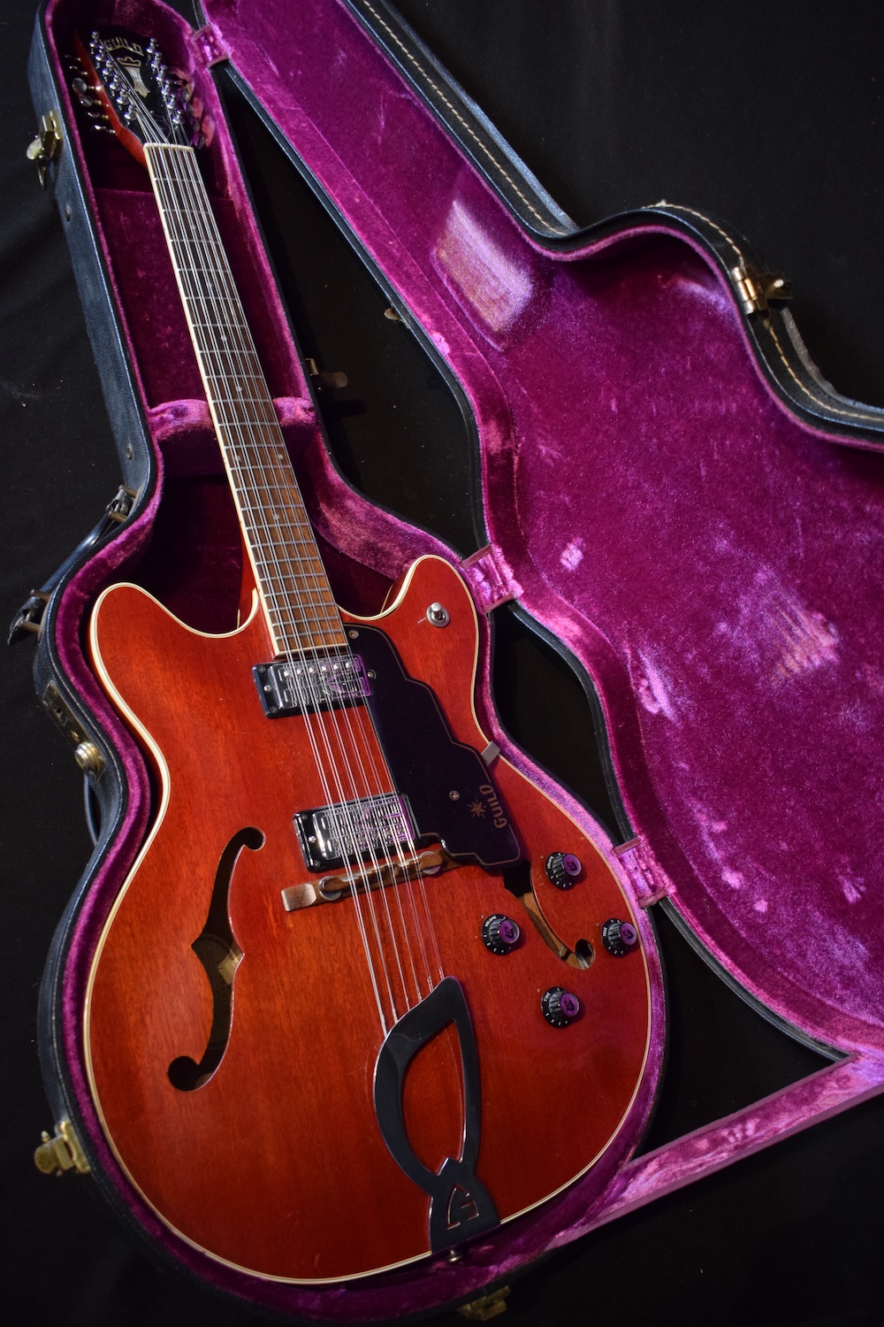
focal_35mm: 32
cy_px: 664
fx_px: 1160
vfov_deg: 59.5
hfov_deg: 41.7
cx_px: 442
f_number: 3.8
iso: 2500
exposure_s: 1/30
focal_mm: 21
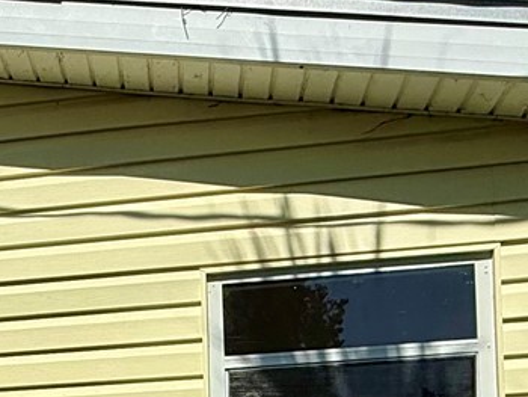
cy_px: 577
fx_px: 977
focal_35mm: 64
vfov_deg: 20.1
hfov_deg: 28.7
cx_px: 23
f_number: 2.2
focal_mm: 2.22
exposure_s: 1/6173
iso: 40
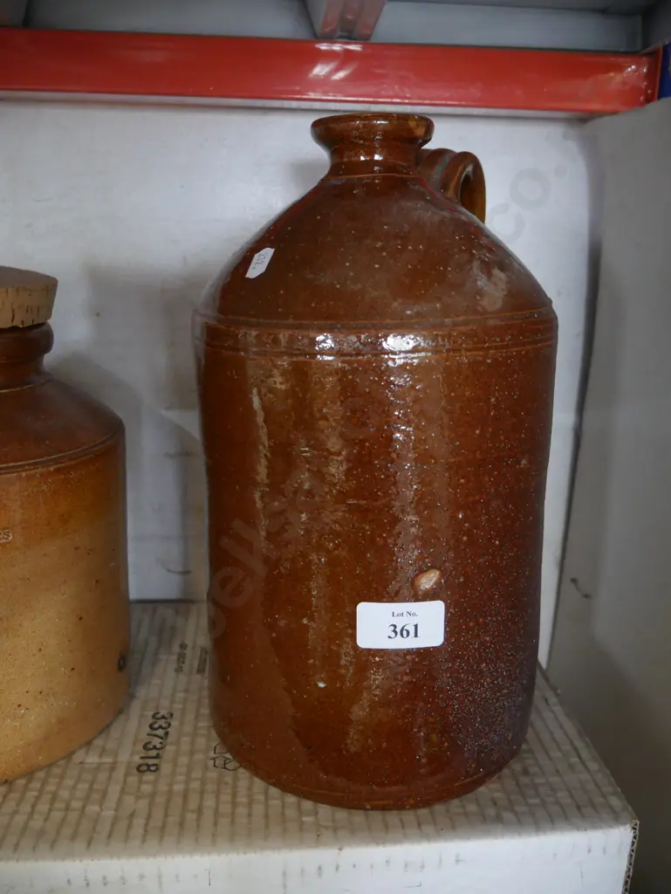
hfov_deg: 49.8
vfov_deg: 63.4
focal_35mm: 28
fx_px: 723
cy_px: 447
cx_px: 336
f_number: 3.5
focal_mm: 14
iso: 1600
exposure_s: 1/60
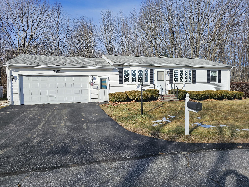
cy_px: 94
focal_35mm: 23
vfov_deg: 58.9
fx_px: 165
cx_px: 124
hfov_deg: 73.9
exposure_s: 1/960
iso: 10
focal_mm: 6.3
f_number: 1.7
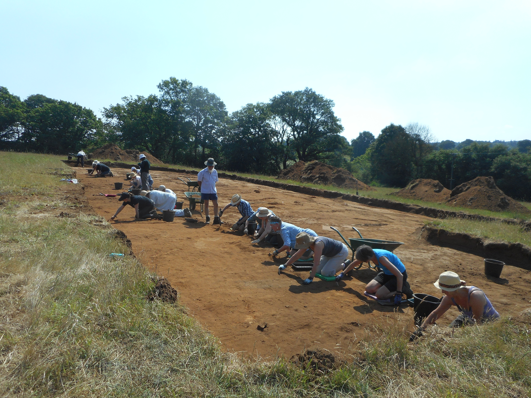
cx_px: 266
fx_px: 383
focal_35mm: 25
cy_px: 199
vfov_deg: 54.9
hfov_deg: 69.4
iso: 80
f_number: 3.7
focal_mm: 4.5
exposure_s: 1/640
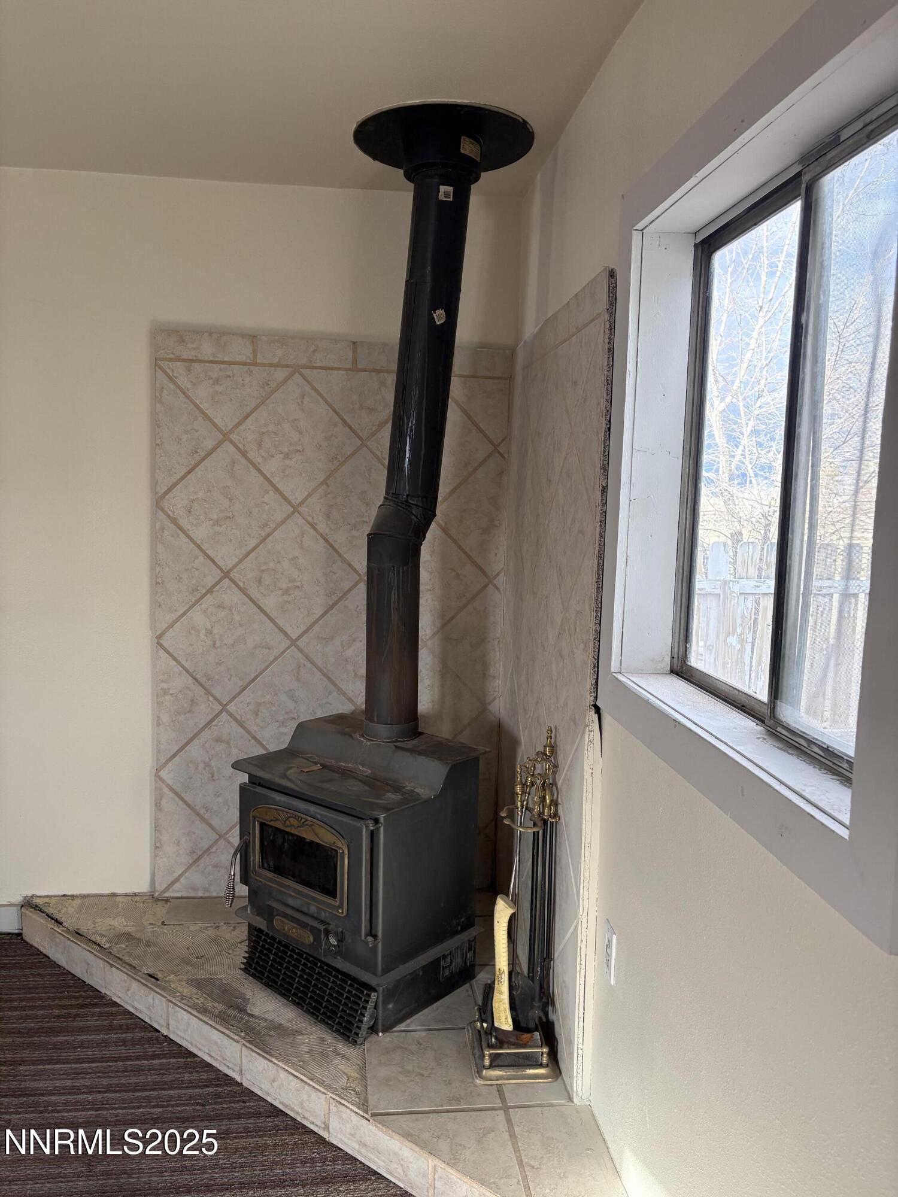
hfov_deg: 53.1
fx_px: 899
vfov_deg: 67.3
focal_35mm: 26
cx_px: 449
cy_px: 598
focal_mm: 5.96
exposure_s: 1/215
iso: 125
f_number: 1.6
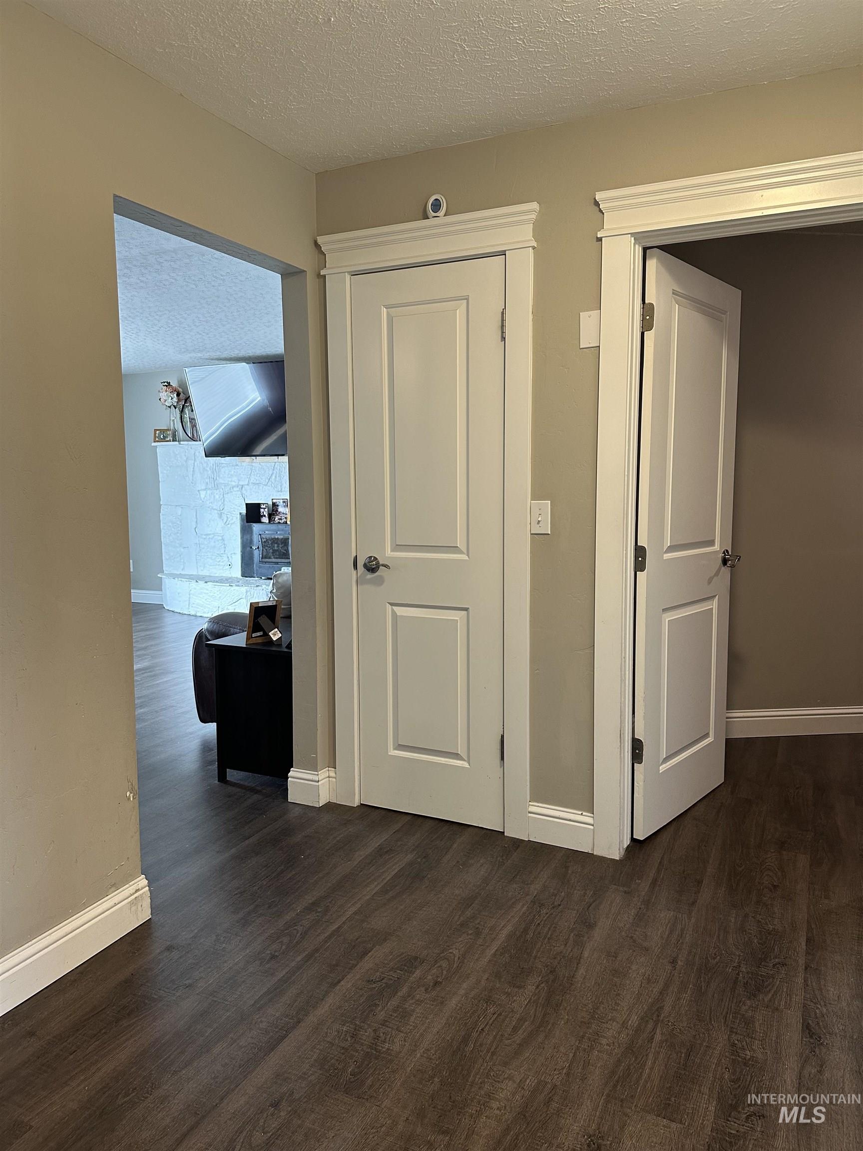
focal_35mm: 24
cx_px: 432
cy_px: 576
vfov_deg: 71.6
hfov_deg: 56.8
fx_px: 798
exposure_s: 1/120
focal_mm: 6.86
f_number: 1.78
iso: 200
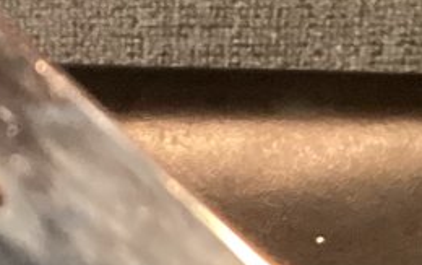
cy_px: -202
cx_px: -514
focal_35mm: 191
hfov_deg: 9.9
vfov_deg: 6.7
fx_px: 2199
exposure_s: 1/30
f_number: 2.4
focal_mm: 3.3
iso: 400
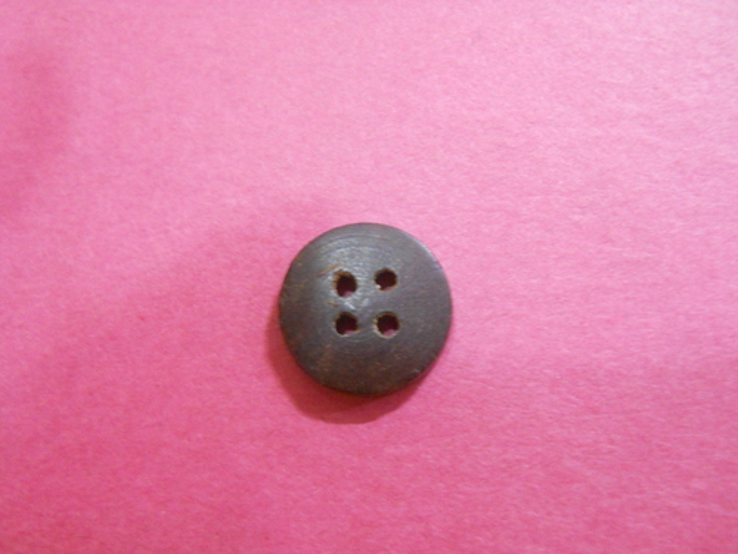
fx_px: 874
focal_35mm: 41
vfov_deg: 35.1
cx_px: 369
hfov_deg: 45.8
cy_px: 277
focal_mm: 6.72
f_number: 3.1
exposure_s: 1/8
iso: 500
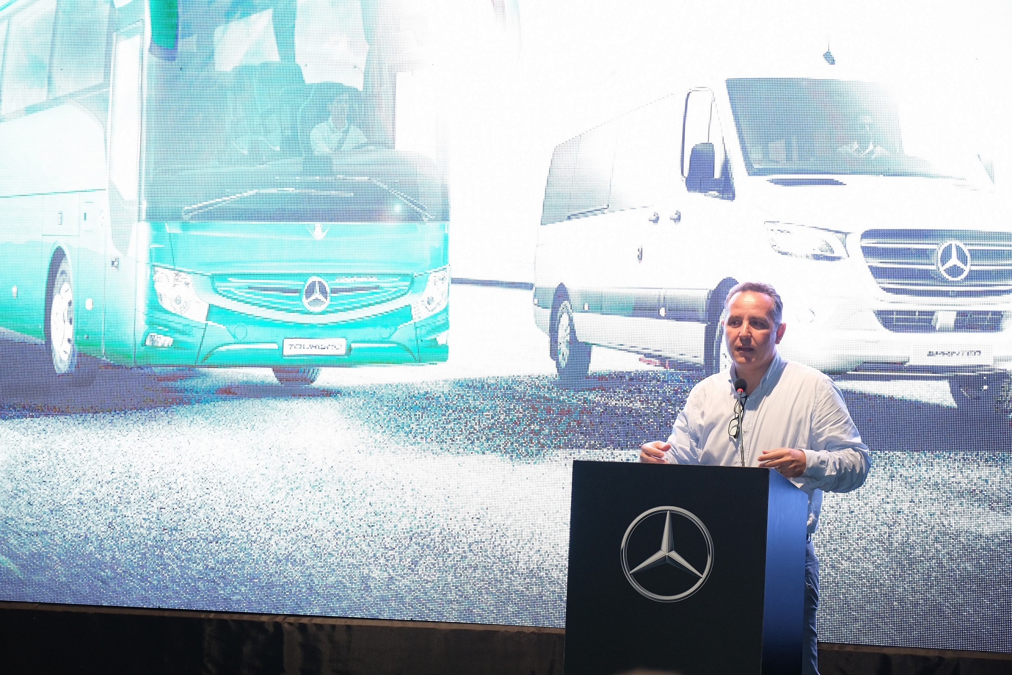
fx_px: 3261
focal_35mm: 116
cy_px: 338
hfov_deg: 17.6
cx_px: 506
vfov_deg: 11.8
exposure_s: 1/125
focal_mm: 77.3
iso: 1000
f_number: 2.8
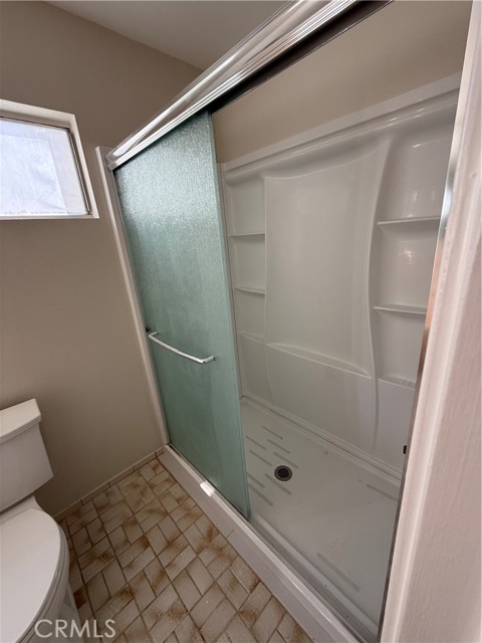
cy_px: 322
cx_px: 241
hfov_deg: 85.7
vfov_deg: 102.1
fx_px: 260
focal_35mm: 14
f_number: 2.2
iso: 100
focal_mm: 2.22
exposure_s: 1/99
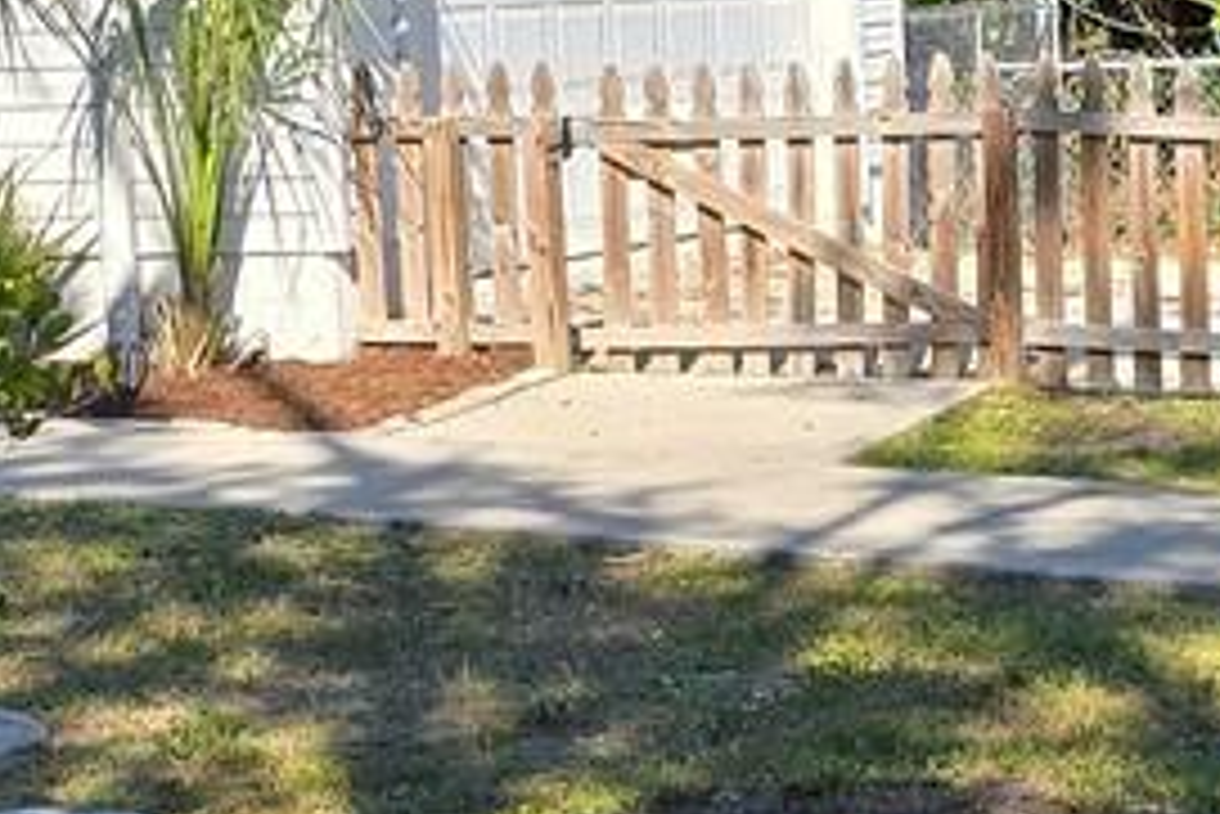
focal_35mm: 141
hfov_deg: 14.4
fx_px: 4781
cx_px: 999
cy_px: 472
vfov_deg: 9.7
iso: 12
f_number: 1.7
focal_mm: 6.3
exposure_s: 1/563
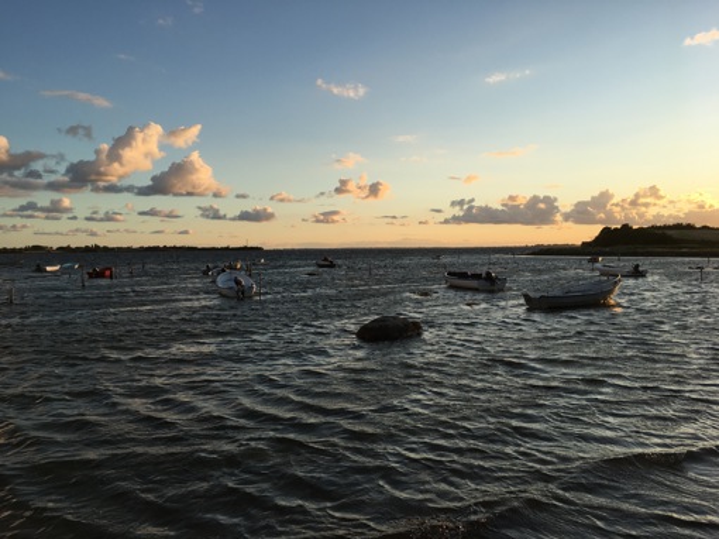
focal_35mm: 29
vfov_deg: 48.2
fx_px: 602
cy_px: 270
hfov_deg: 61.7
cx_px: 360
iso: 25
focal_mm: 4.15
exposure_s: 1/699
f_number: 2.2
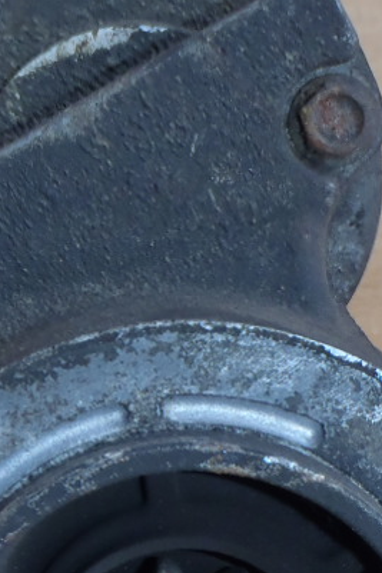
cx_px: 134
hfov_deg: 14.7
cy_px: 433
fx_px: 1481
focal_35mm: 93
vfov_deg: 21.7
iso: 100
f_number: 3.9
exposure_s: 1/30
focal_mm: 5
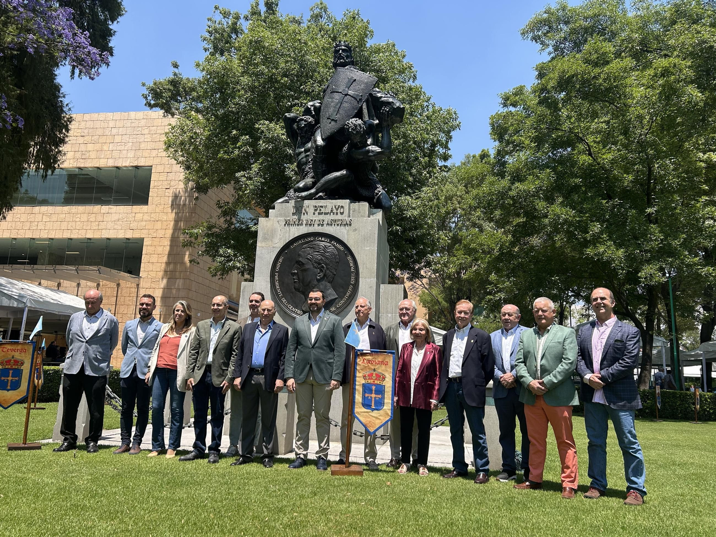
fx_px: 538
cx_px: 358
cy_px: 268
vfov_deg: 53.1
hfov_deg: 67.3
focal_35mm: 26
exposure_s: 1/2695
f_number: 1.5
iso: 50
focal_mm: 5.7
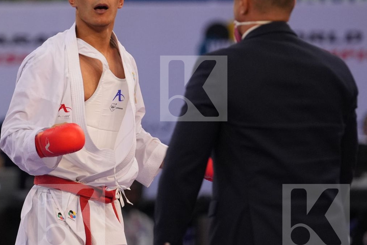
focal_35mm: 517
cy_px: 89
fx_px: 5270
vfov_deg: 2.7
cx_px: 71
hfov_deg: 4.0
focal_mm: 195
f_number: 2.8
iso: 1600
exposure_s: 1/1000
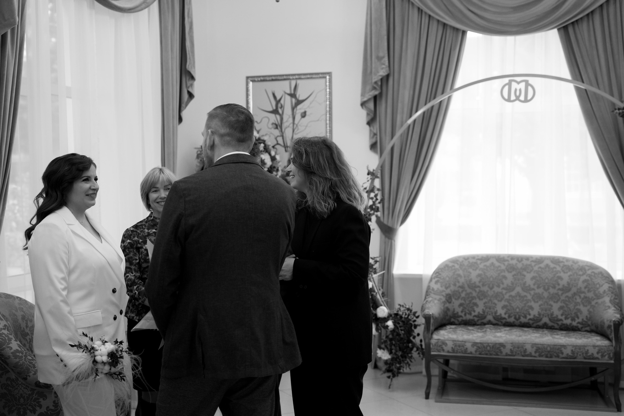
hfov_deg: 42.7
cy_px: 208
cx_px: 312
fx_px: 797
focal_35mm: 46
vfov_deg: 29.2
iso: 1000
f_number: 2.8
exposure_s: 1/200
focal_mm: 46
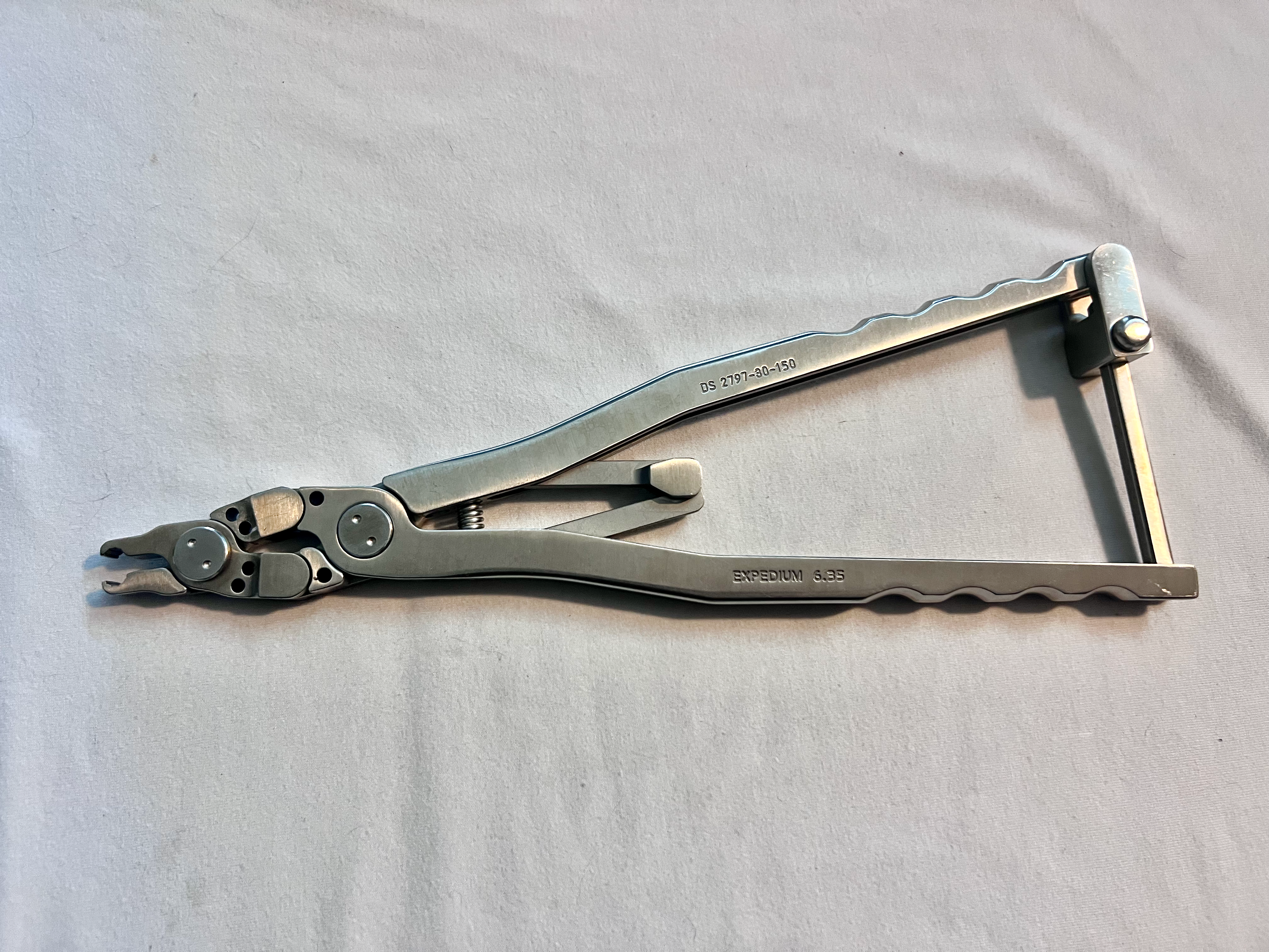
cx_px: 634
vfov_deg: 53.1
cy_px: 476
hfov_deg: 67.3
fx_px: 953
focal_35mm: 26
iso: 200
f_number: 1.5
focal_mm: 5.7
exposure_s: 1/60
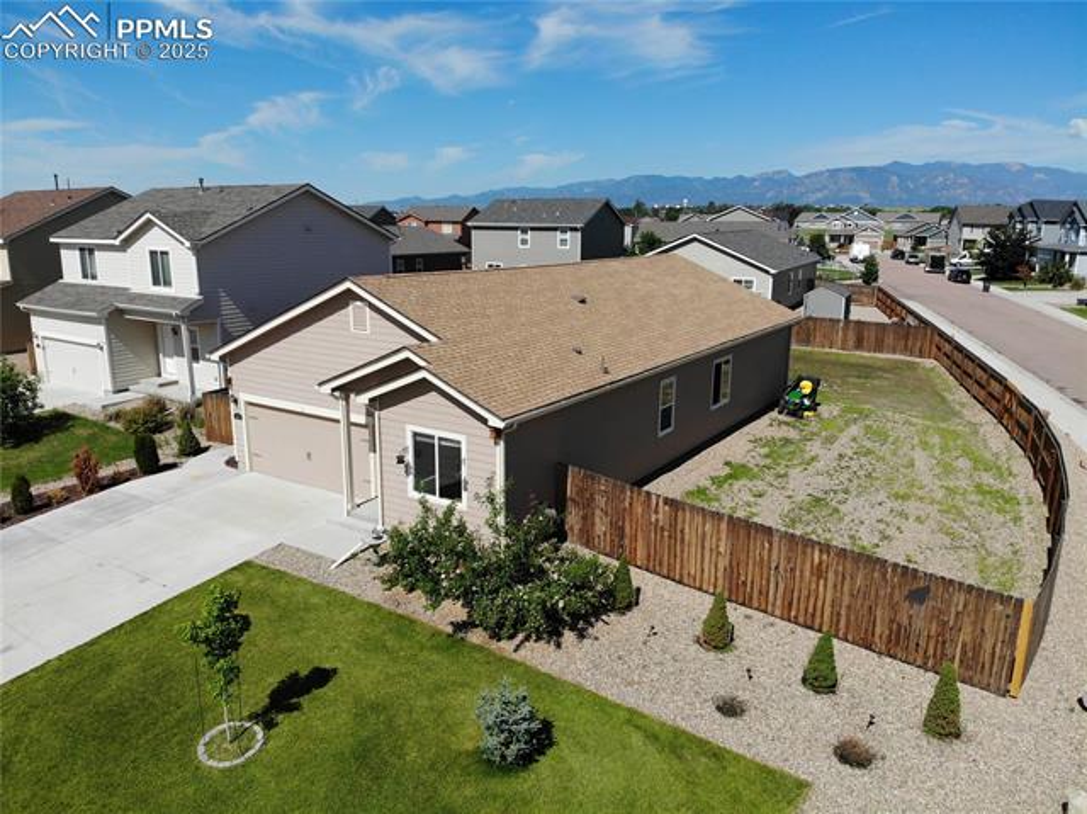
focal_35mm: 24
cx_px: 544
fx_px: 753
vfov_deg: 56.8
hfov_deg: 71.6
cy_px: 407
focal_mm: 4.5
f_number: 2.8
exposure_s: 1/1596
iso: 101
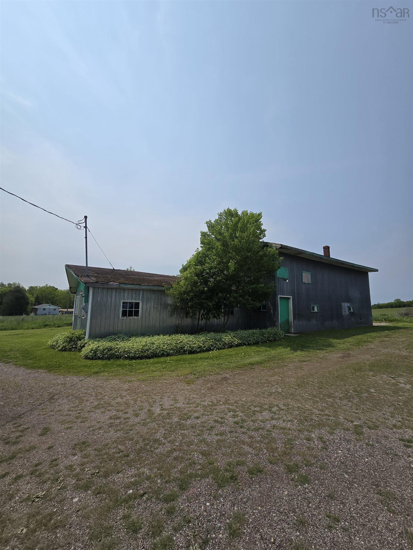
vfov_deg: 106.2
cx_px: 206
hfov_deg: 89.9
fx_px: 207
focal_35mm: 13
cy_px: 275
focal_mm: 2.2
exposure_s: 1/5758
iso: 50
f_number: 2.2
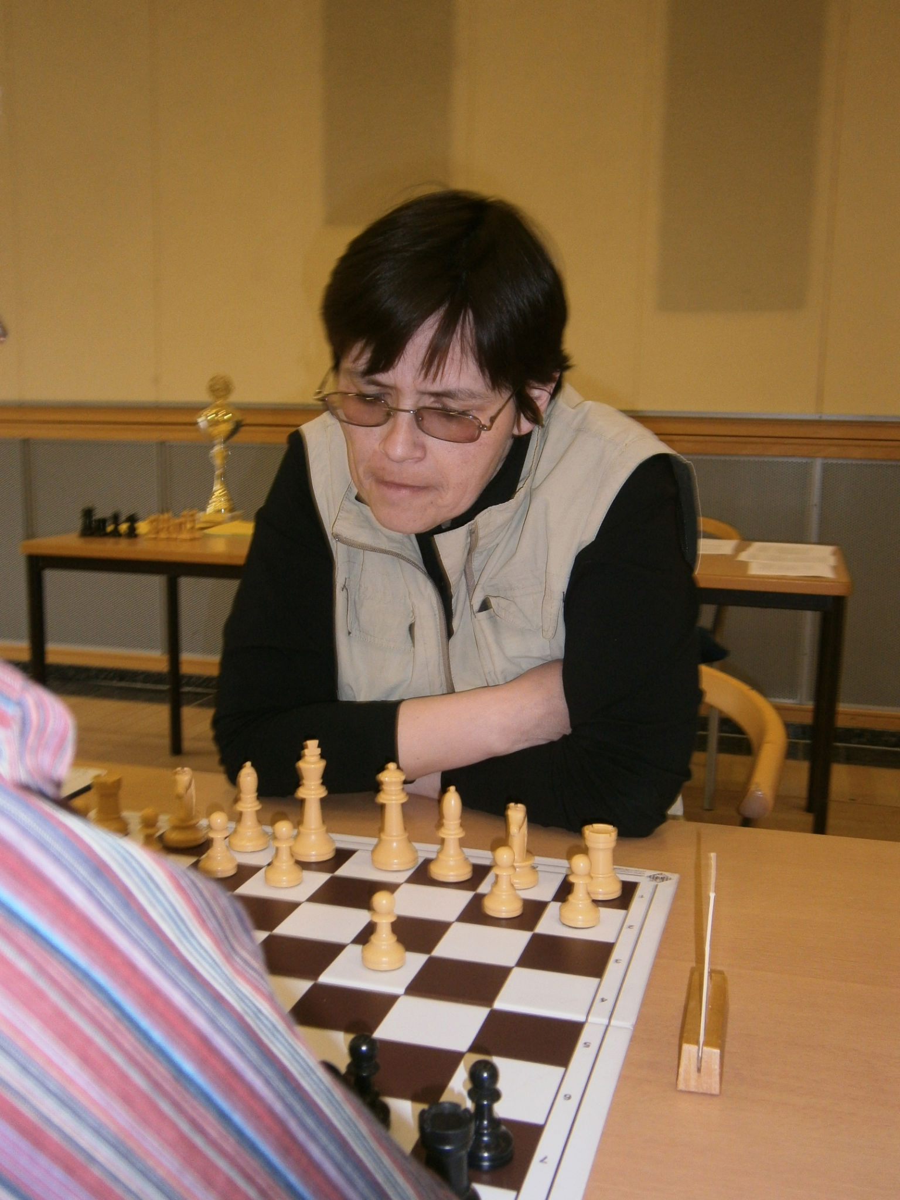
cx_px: 450
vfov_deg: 51.4
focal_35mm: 36
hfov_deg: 39.7
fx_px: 1248
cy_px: 600
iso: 125
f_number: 3.1
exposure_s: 1/40
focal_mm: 6.4
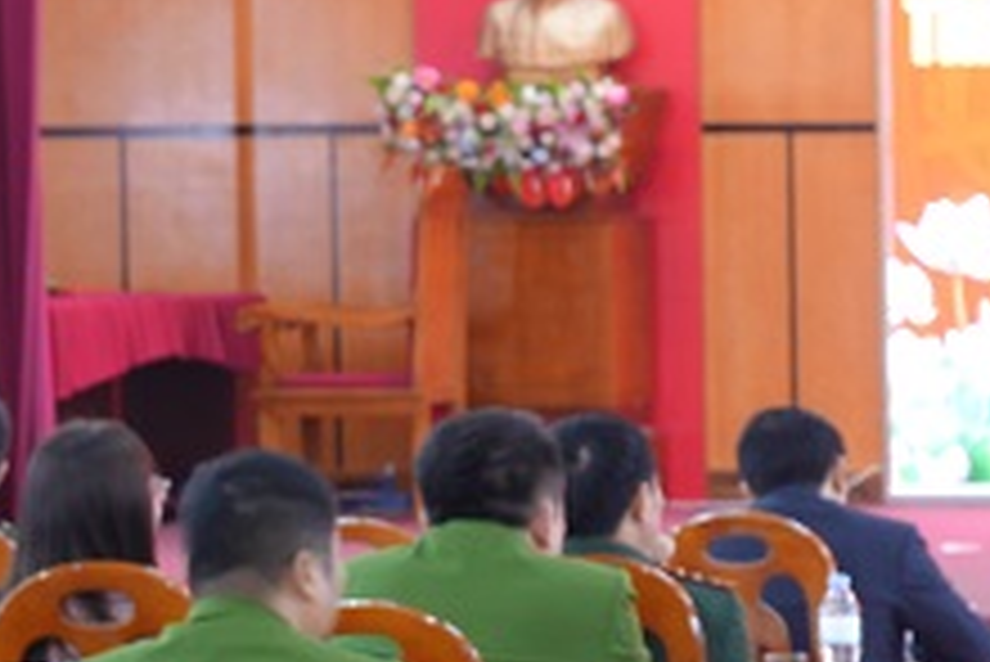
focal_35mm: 209
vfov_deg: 6.6
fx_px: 5751
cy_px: 648
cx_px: 1953
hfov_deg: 9.3
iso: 100
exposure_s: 1/2.5
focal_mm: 30
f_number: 4.5
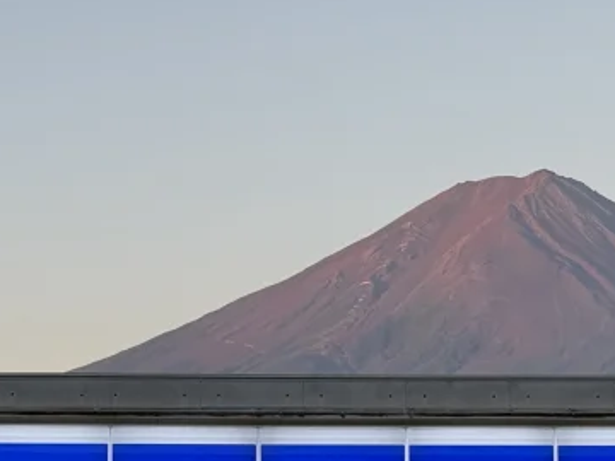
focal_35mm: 144
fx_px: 2558
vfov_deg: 10.3
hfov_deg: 13.7
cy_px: 413
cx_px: 149
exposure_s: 1/382
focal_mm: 6.76
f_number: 1.78
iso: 64
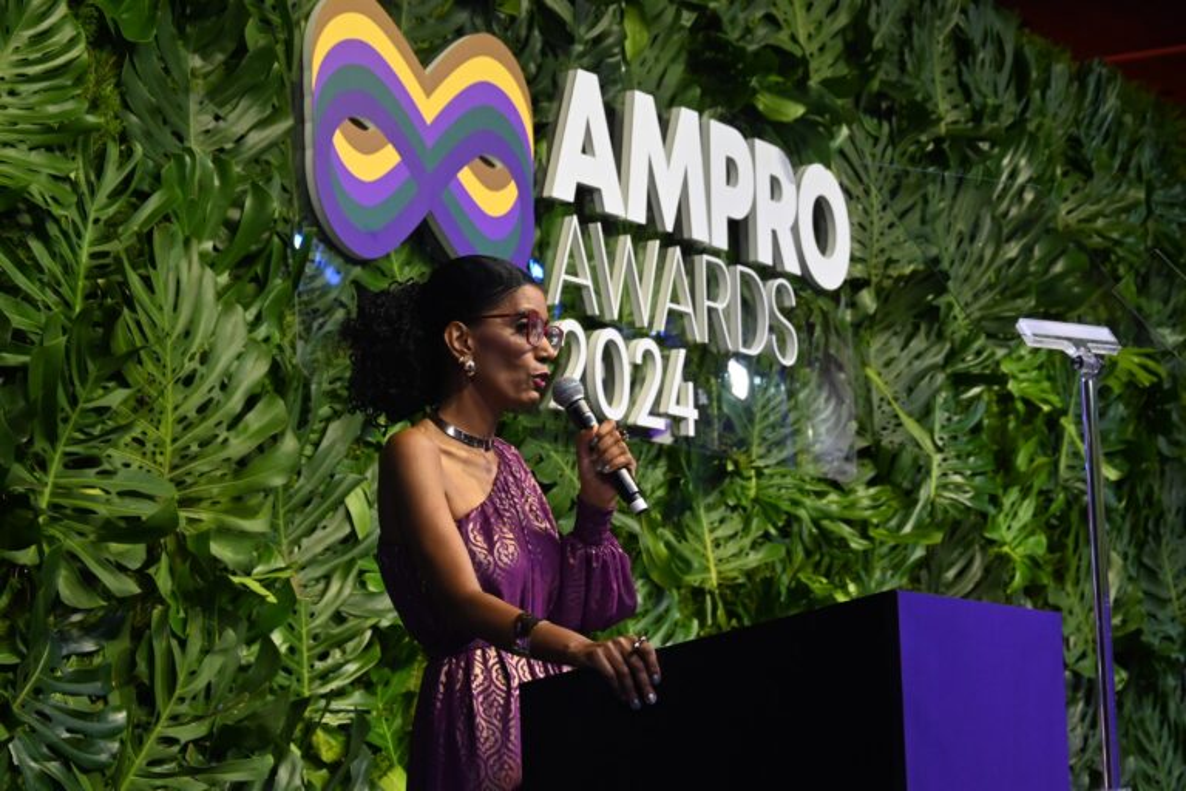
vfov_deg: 13.8
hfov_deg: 20.6
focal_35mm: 99
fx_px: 3261
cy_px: 396
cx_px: 593
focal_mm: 66
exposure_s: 1/125
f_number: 5.6
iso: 3200
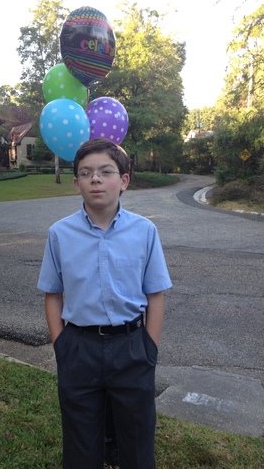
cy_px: 231
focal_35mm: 39
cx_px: 101
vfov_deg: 51.6
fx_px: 485
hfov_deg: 30.3
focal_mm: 4.28
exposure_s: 1/127
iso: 50
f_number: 2.4
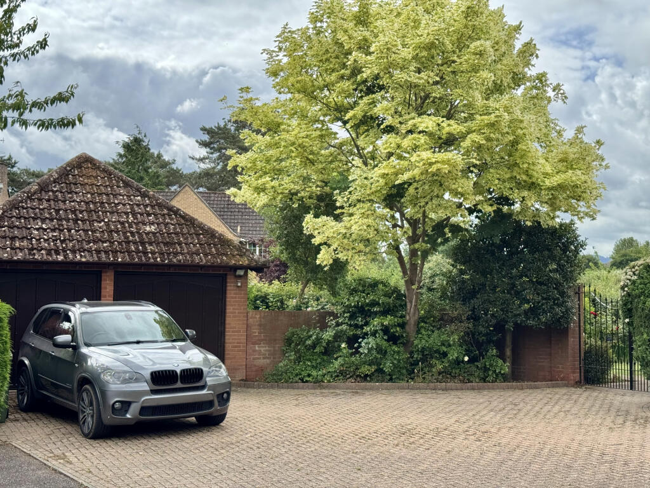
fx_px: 901
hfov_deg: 39.7
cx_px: 325
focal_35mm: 48
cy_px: 244
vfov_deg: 30.3
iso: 64
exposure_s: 1/2045
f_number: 1.78
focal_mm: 6.76
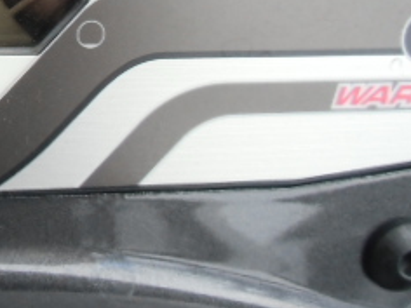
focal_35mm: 65
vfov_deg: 22.3
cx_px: -38
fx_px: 772
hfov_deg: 27.4
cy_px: 61
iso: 200
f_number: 3
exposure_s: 1/125
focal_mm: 4.24
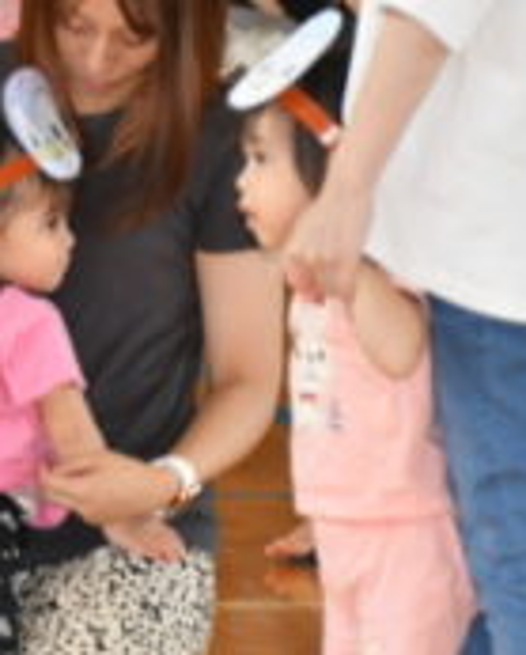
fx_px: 11529
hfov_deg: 2.6
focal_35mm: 594
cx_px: -62
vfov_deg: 3.3
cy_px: 55
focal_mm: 110
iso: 800
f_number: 5.6
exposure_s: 1/125
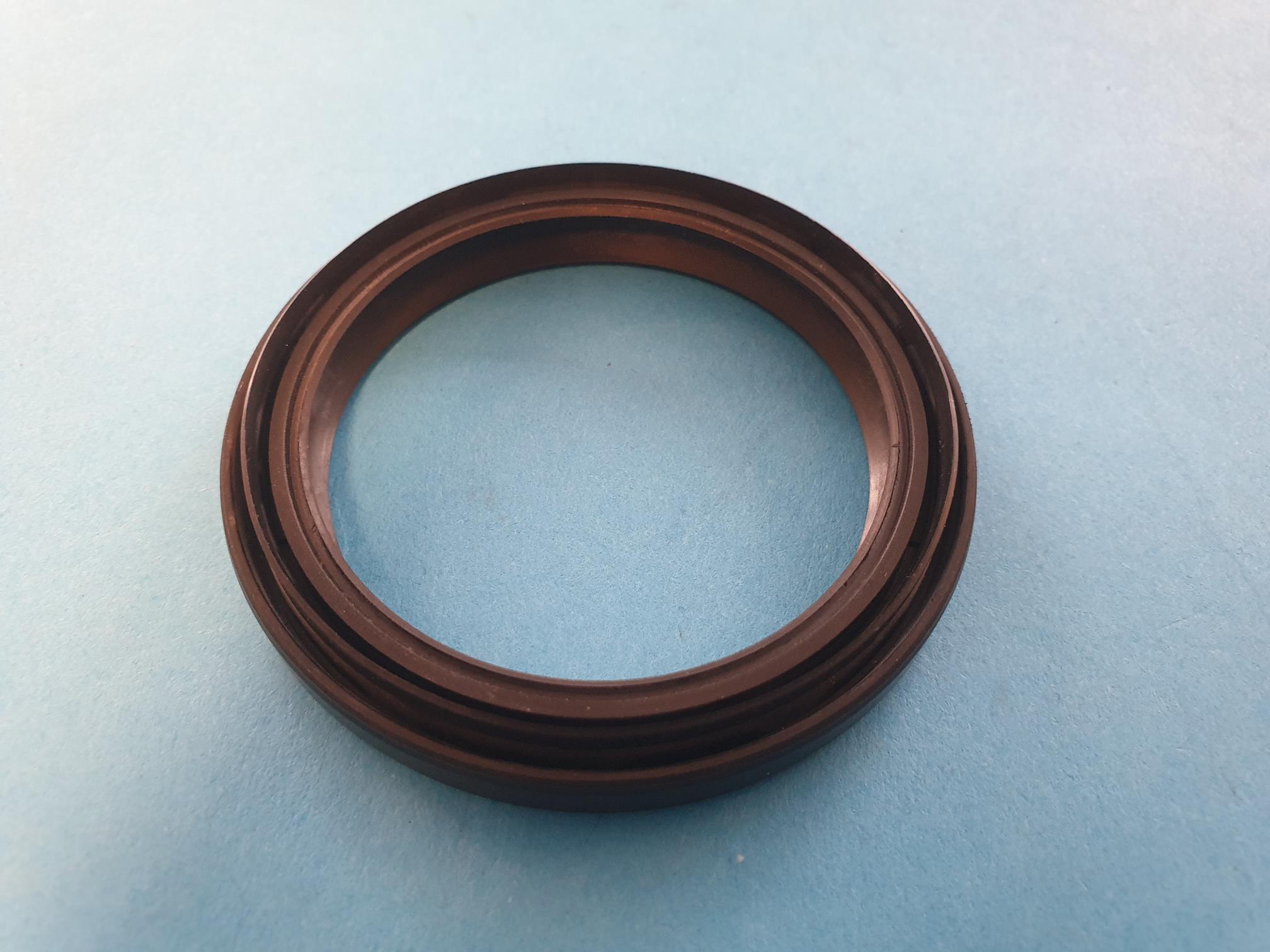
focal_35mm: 26
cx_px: 635
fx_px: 954
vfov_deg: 53.1
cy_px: 476
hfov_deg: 67.3
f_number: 2.4
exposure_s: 1/33
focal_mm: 4.3
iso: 320
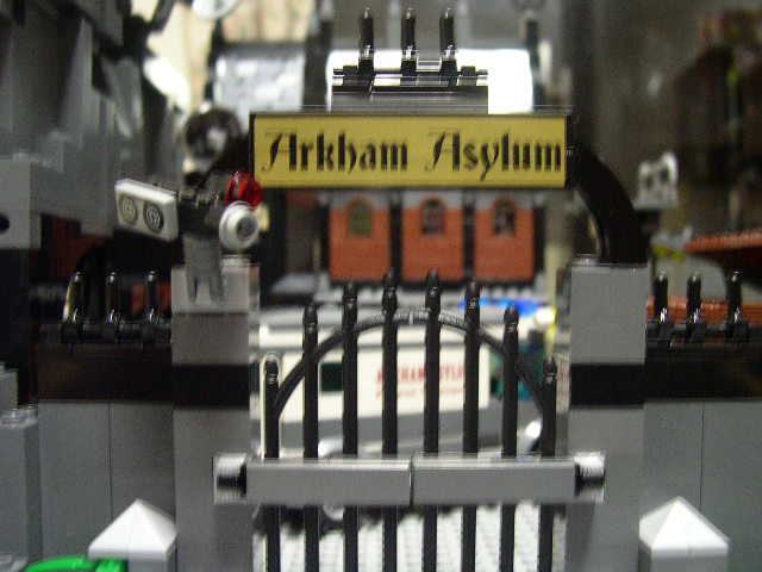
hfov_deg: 49.0
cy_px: 286
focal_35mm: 38
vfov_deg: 37.7
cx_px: 381
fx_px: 836
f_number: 2.8
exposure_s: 1/3.8
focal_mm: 8
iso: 400
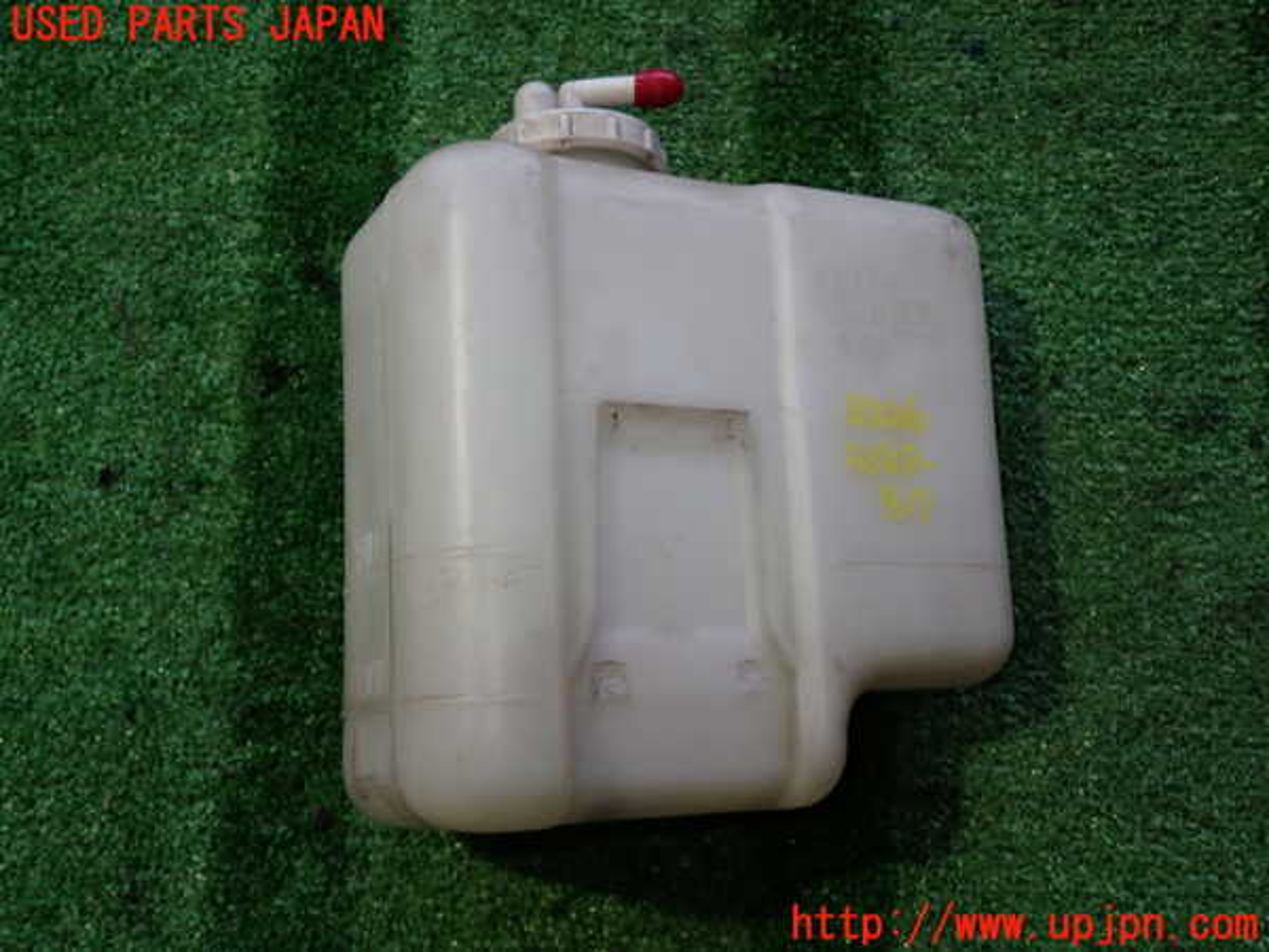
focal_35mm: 38
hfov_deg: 49.0
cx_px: 634
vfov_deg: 37.7
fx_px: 1393
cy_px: 476
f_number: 2.7
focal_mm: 6.83
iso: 200
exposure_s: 1/50
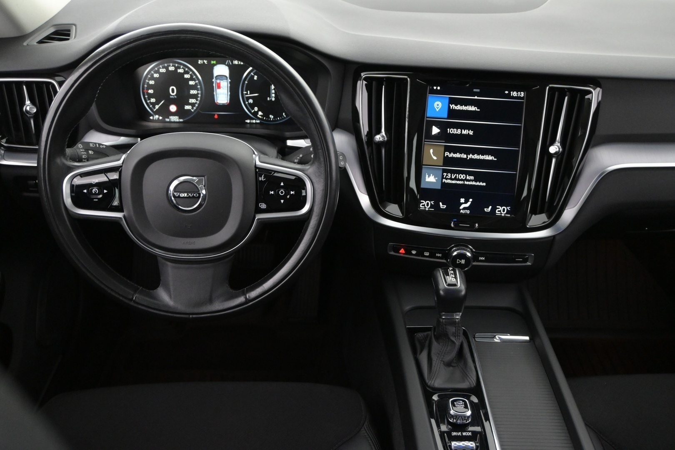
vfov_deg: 38.4
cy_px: 225
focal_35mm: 34
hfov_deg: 55.1
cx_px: 338
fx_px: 647
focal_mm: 23
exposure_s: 1/40
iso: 2800
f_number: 4.2
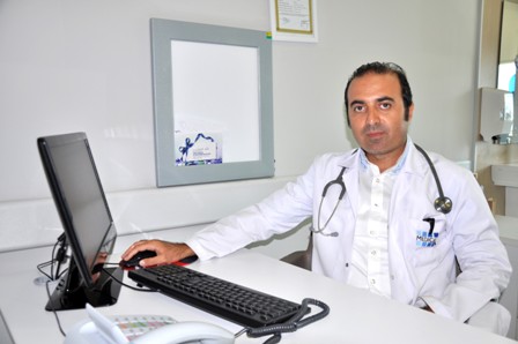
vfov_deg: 41.7
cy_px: 172
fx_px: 453
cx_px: 259
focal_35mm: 32
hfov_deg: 59.5
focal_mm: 21
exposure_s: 1/60
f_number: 3.8
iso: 200
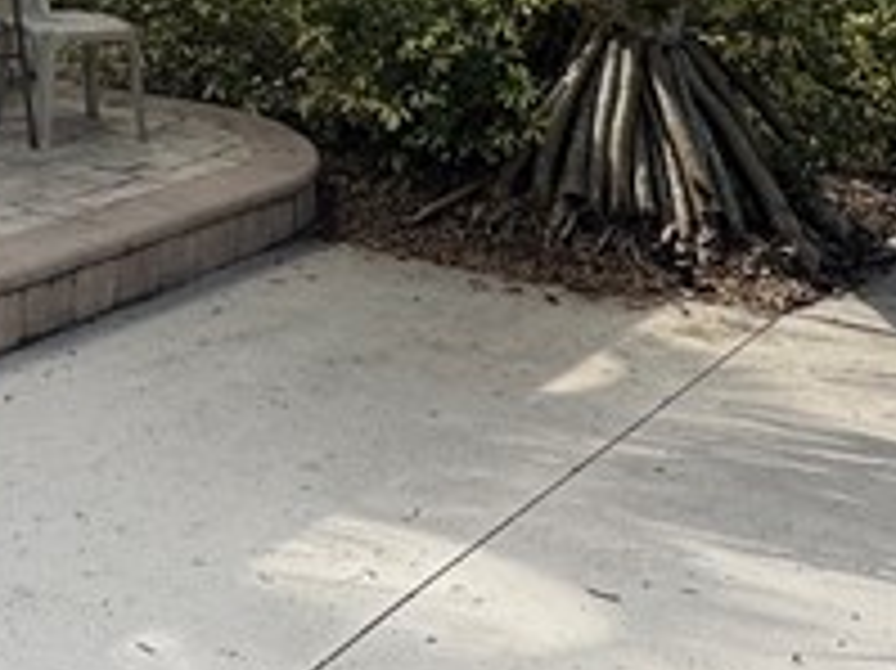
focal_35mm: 72
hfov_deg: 24.3
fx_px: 1863
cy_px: -382
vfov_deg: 17.9
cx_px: -212
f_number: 2.2
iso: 40
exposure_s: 1/664
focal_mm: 2.22
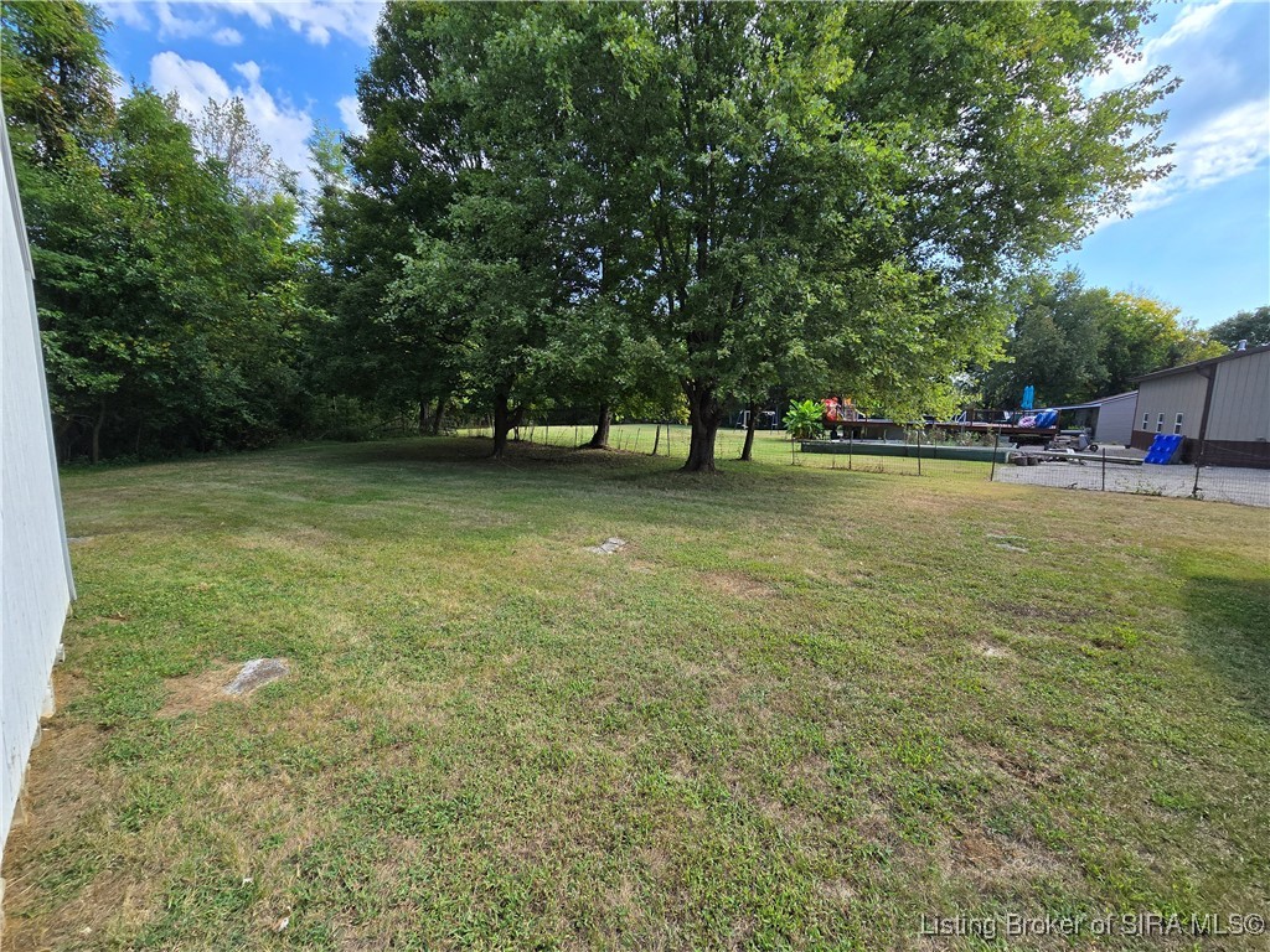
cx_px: 635
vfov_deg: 89.9
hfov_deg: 106.2
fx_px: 477
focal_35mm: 13
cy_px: 476
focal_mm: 2.2
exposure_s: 1/1132
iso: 50
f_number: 2.2
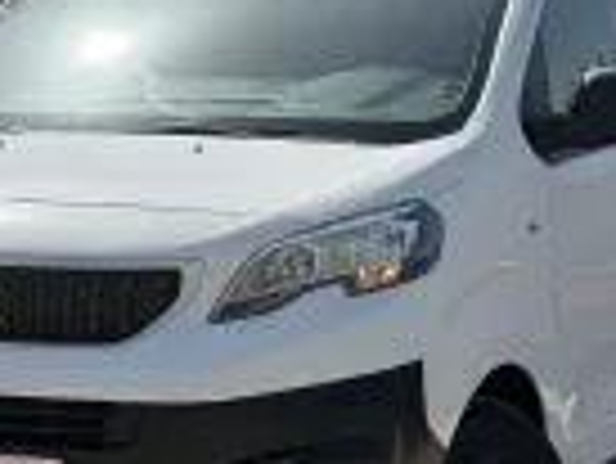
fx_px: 2244
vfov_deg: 11.7
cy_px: 365
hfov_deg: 15.6
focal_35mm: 126
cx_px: 301
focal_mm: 6.76
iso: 80
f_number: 1.78
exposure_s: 1/7143
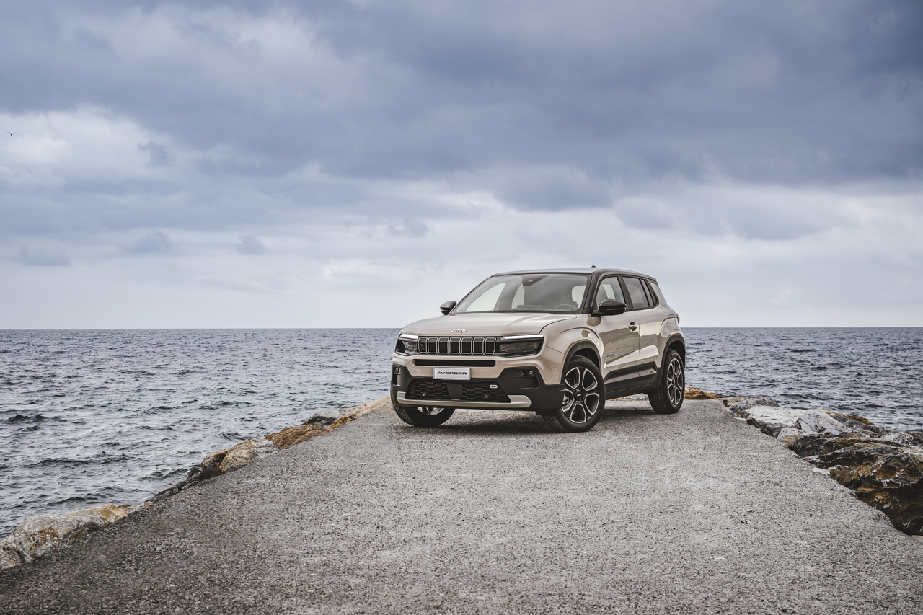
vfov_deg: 29.9
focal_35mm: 45
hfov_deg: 43.6
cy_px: 308
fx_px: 1154
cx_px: 462
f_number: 7.1
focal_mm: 45
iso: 100
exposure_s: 1/160
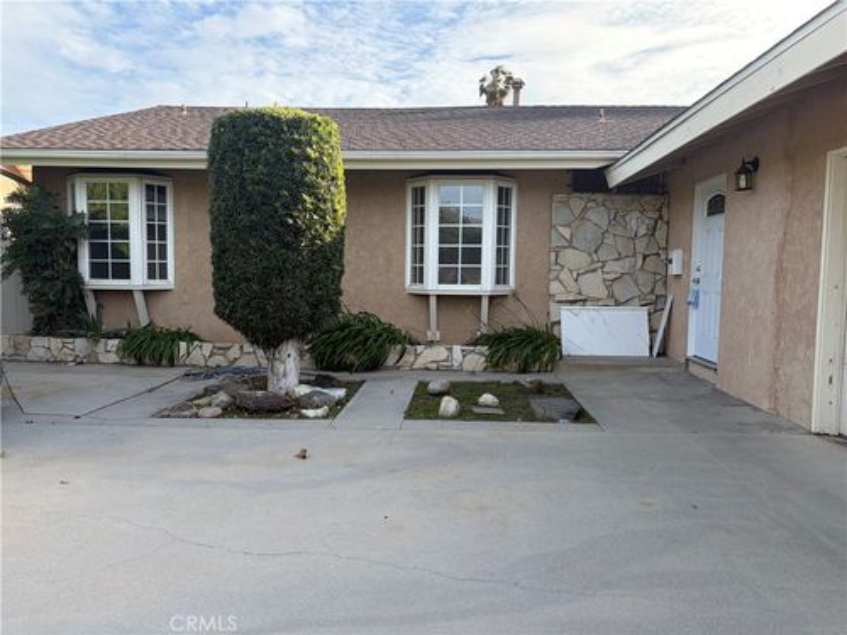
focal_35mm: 26
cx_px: 424
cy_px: 318
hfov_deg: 67.3
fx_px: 636
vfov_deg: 53.1
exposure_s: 1/1117
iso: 64
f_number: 1.6
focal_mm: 5.96
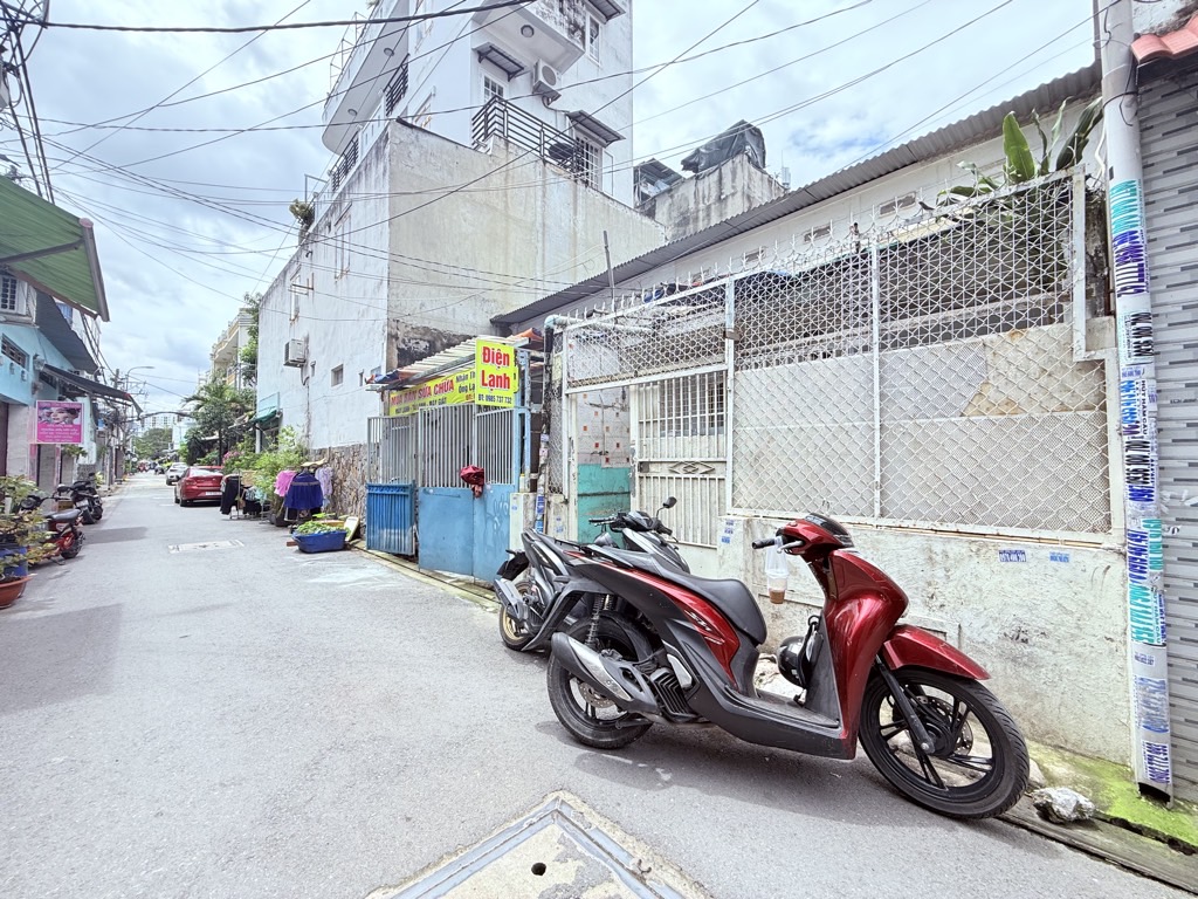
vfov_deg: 85.7
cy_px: 450
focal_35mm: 14
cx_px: 599
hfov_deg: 102.1
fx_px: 485
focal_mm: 2.22
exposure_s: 1/559
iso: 50
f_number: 2.2
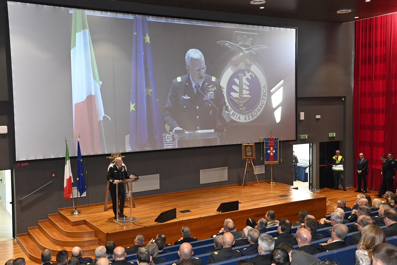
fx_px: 463
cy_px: 132
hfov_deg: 46.4
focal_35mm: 42
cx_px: 198
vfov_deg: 31.9
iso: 3200
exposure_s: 1/160
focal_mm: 42
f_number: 5.6
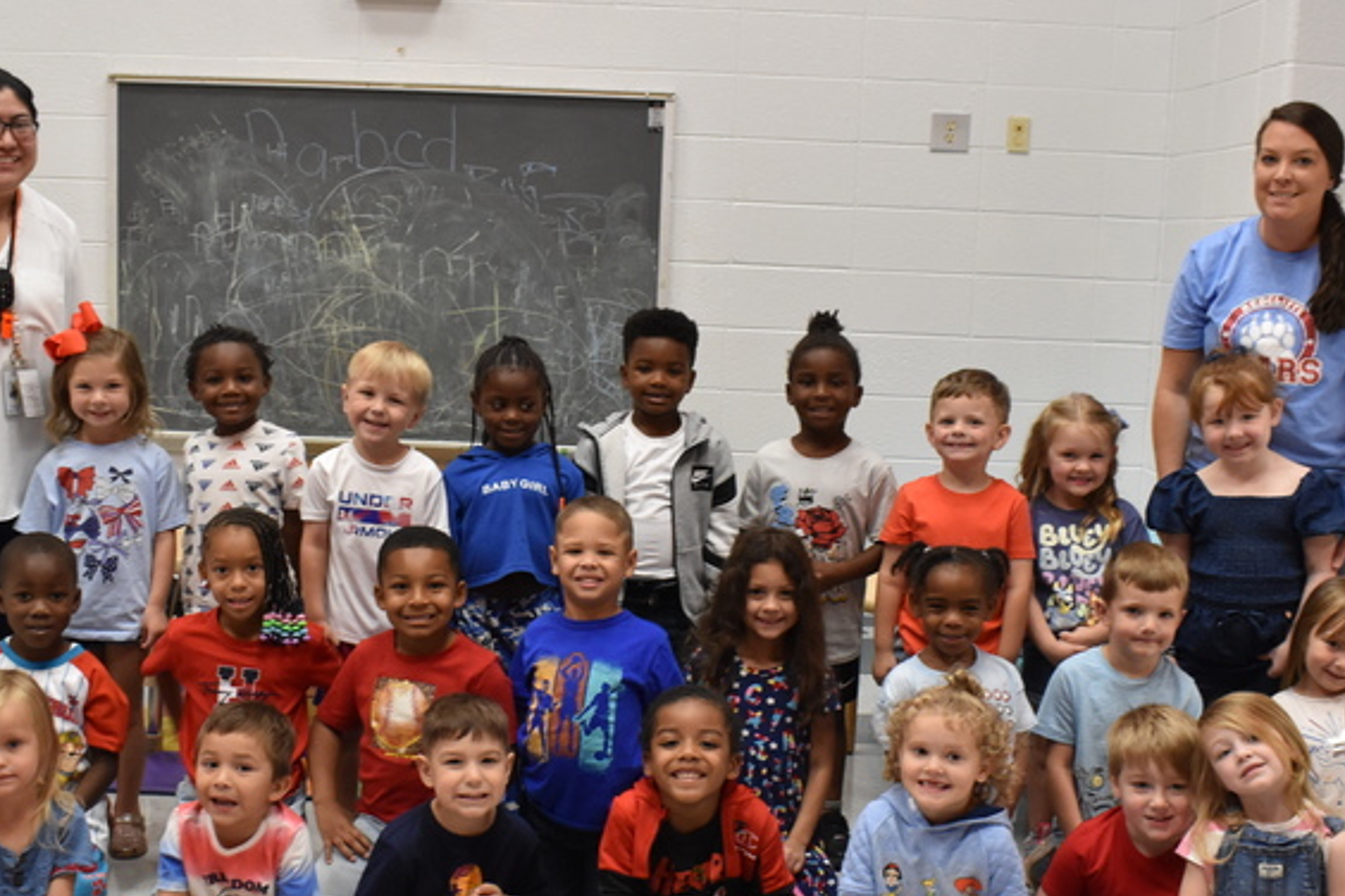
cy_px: 541
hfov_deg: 43.9
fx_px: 1670
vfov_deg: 30.0
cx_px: 670
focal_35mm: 45
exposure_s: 1/30
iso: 2000
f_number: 7.1
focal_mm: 21
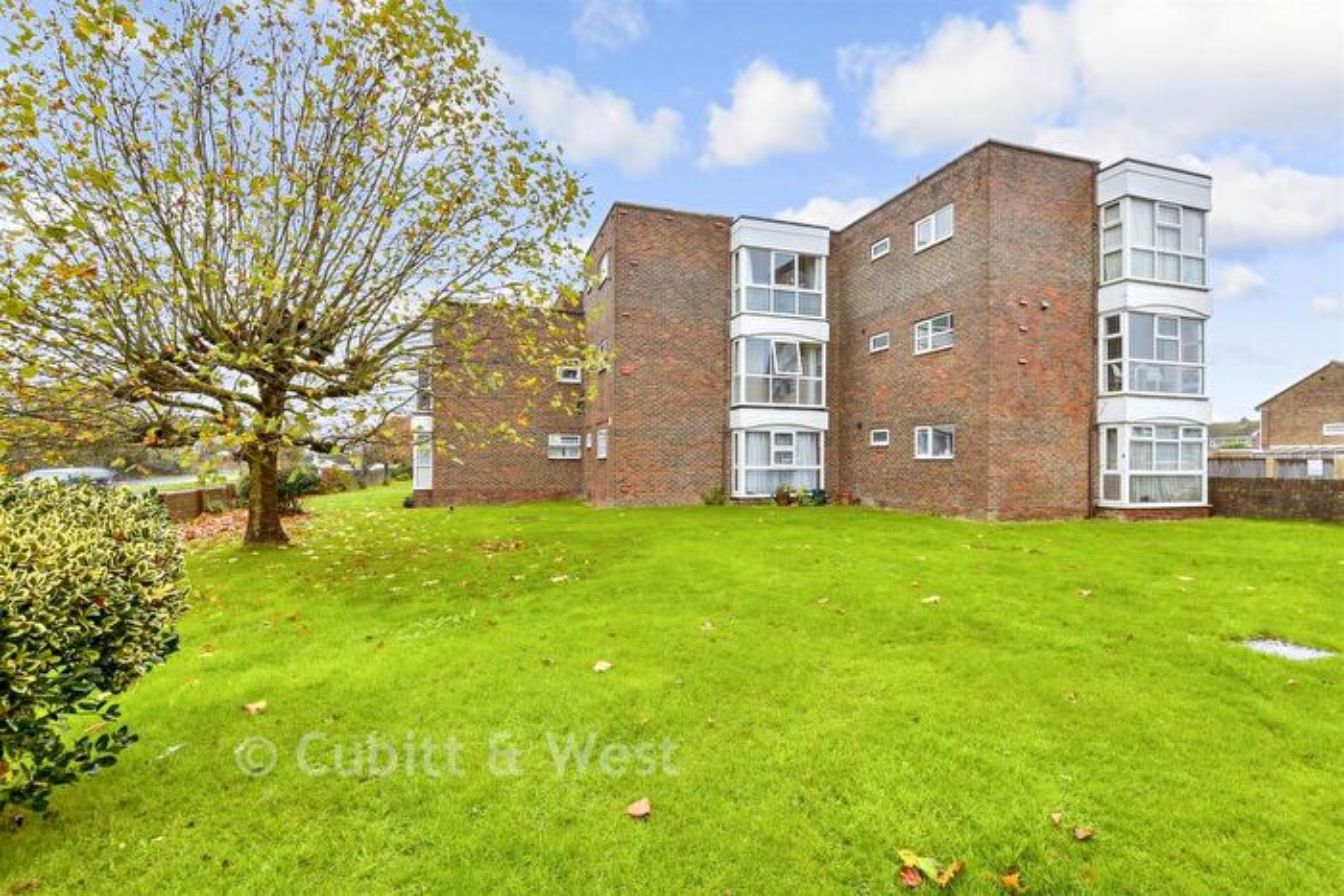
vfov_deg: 73.8
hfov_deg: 96.7
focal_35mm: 16
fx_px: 597
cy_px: 448
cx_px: 672
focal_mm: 11
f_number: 8
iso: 200
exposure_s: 1/15
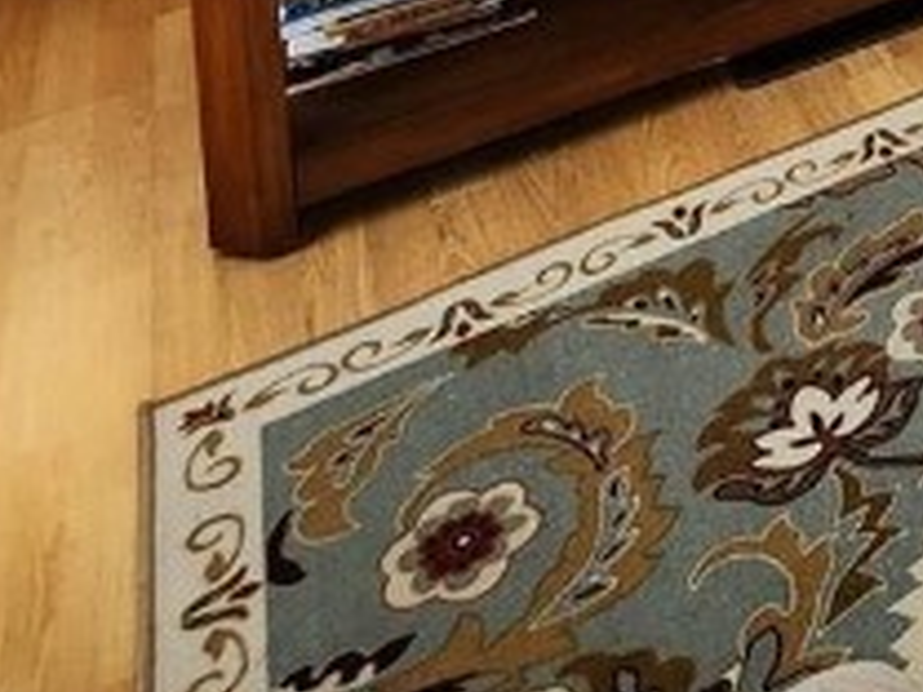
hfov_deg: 23.3
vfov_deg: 14.5
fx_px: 1706
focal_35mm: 64
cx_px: 1442
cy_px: -989
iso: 200
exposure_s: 1/60
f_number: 2.2
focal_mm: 2.2
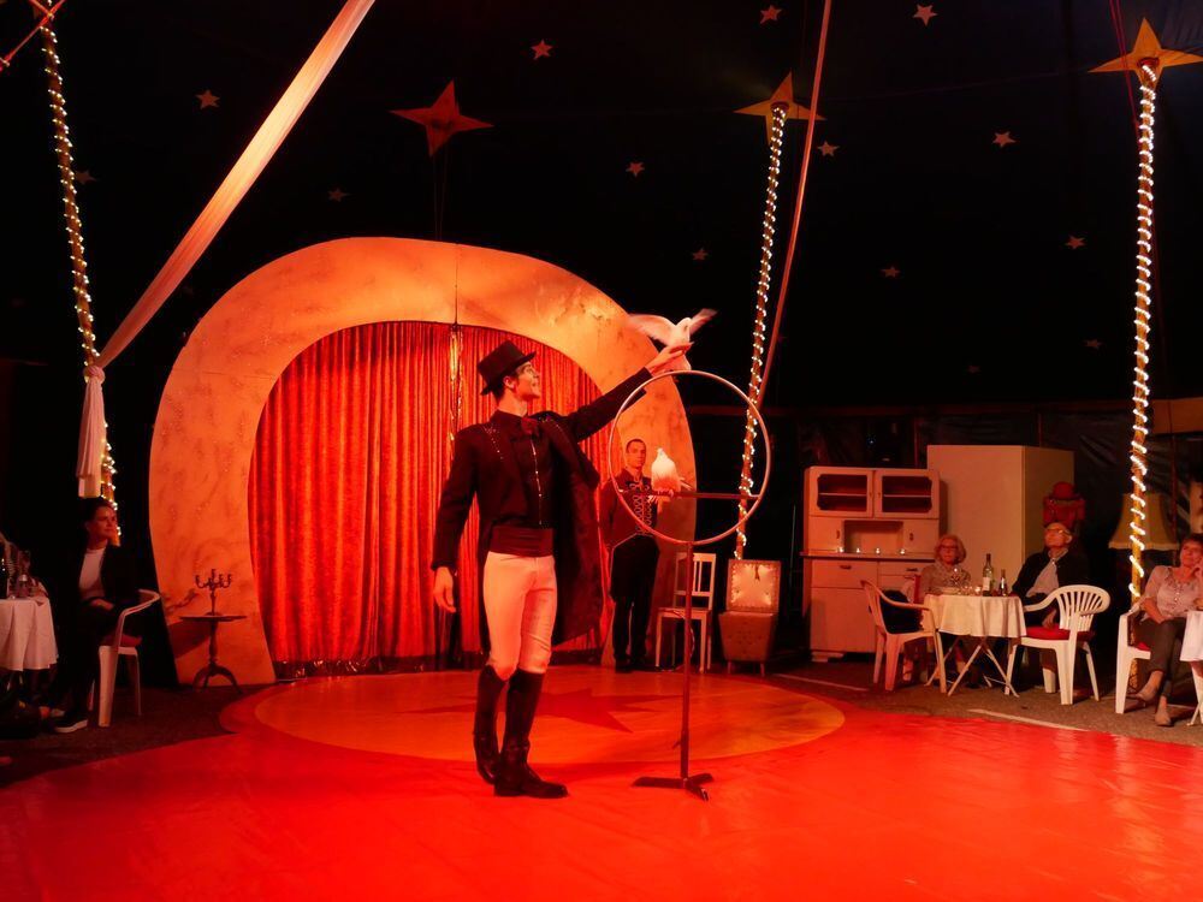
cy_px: 451
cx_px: 602
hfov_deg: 56.8
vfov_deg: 44.2
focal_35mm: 32
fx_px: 1112
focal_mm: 16
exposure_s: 1/60
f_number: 3.9
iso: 2500
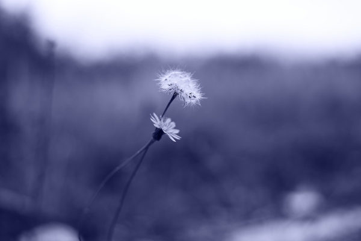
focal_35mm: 50
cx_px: 180
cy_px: 120
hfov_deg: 39.6
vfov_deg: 27.0
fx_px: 501
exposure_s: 1/1000
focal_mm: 50
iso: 250
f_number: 2.5
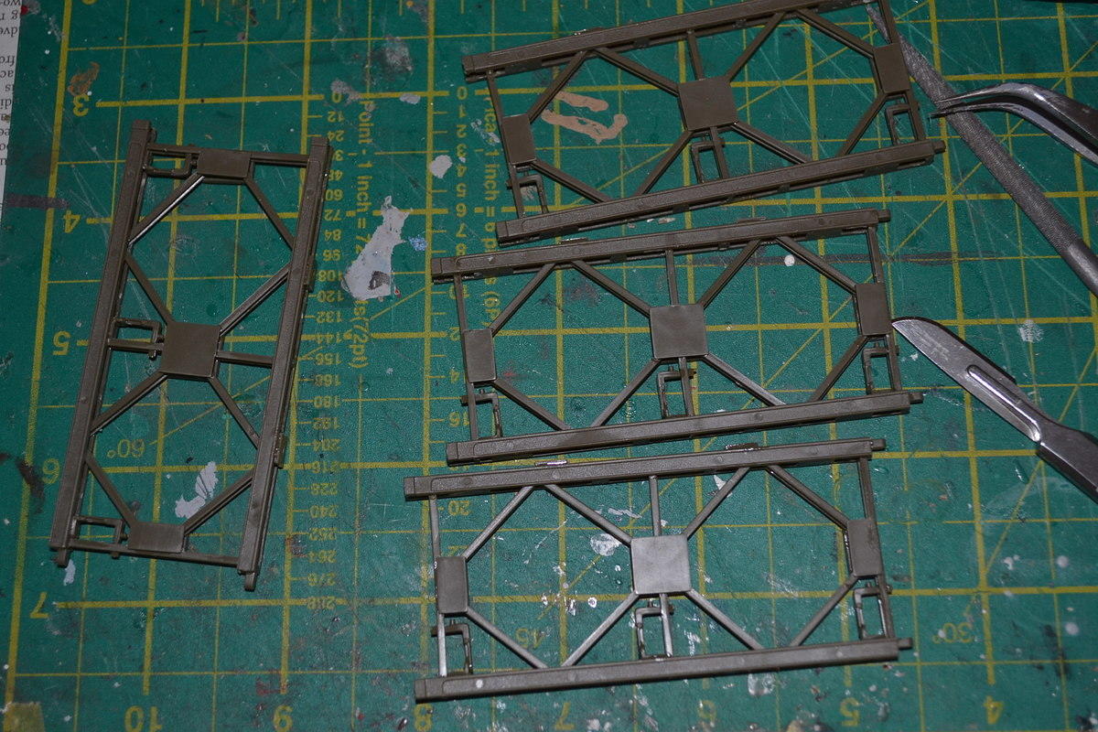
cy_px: 366
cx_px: 549
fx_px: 1555
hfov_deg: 38.9
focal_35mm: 51
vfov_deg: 26.5
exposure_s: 1/60
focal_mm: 34
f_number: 5
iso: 500
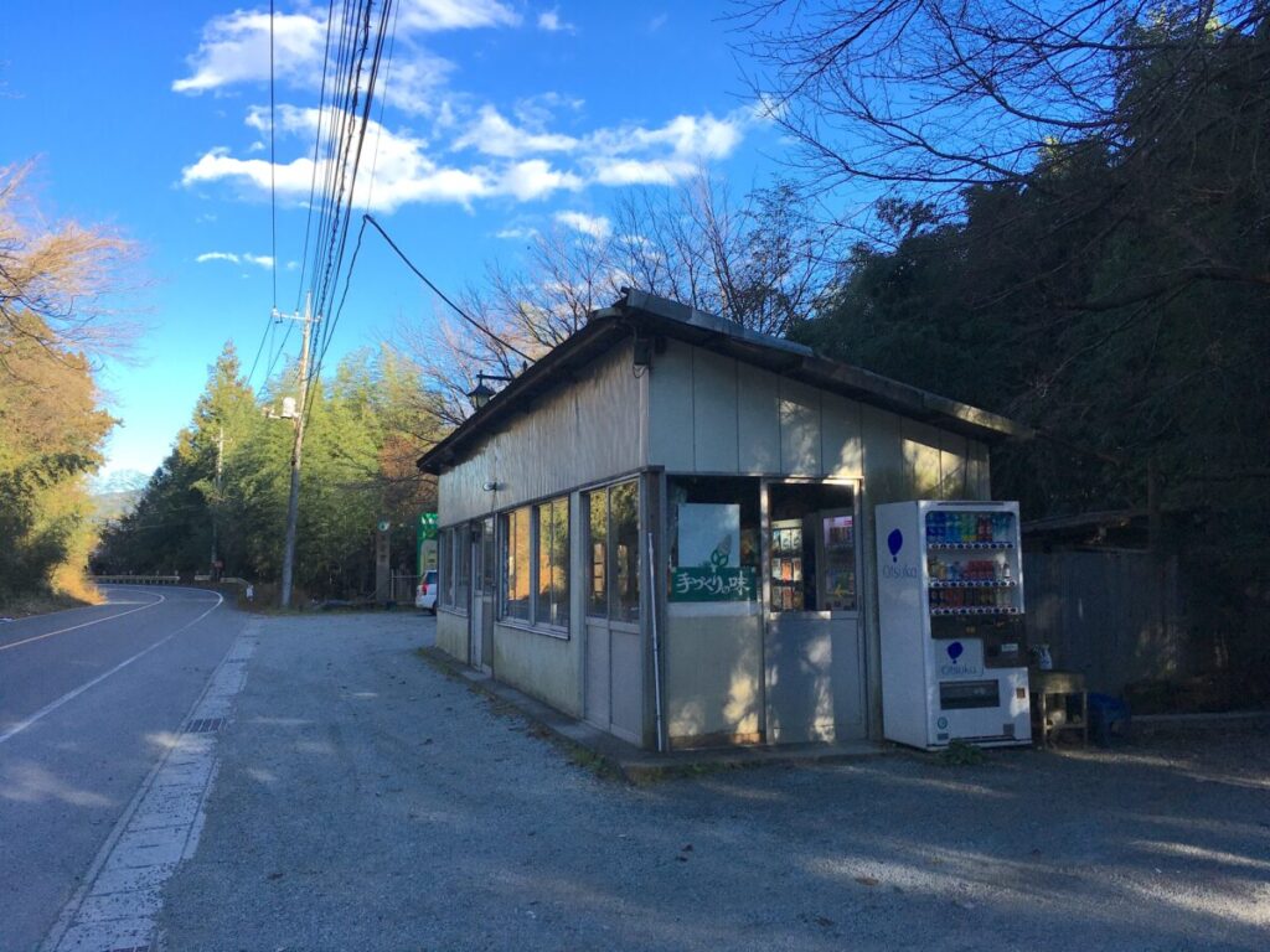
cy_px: 476
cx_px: 635
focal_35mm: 29
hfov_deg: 61.7
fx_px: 1064
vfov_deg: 48.2
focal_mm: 4.15
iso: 25
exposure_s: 1/553
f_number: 2.2
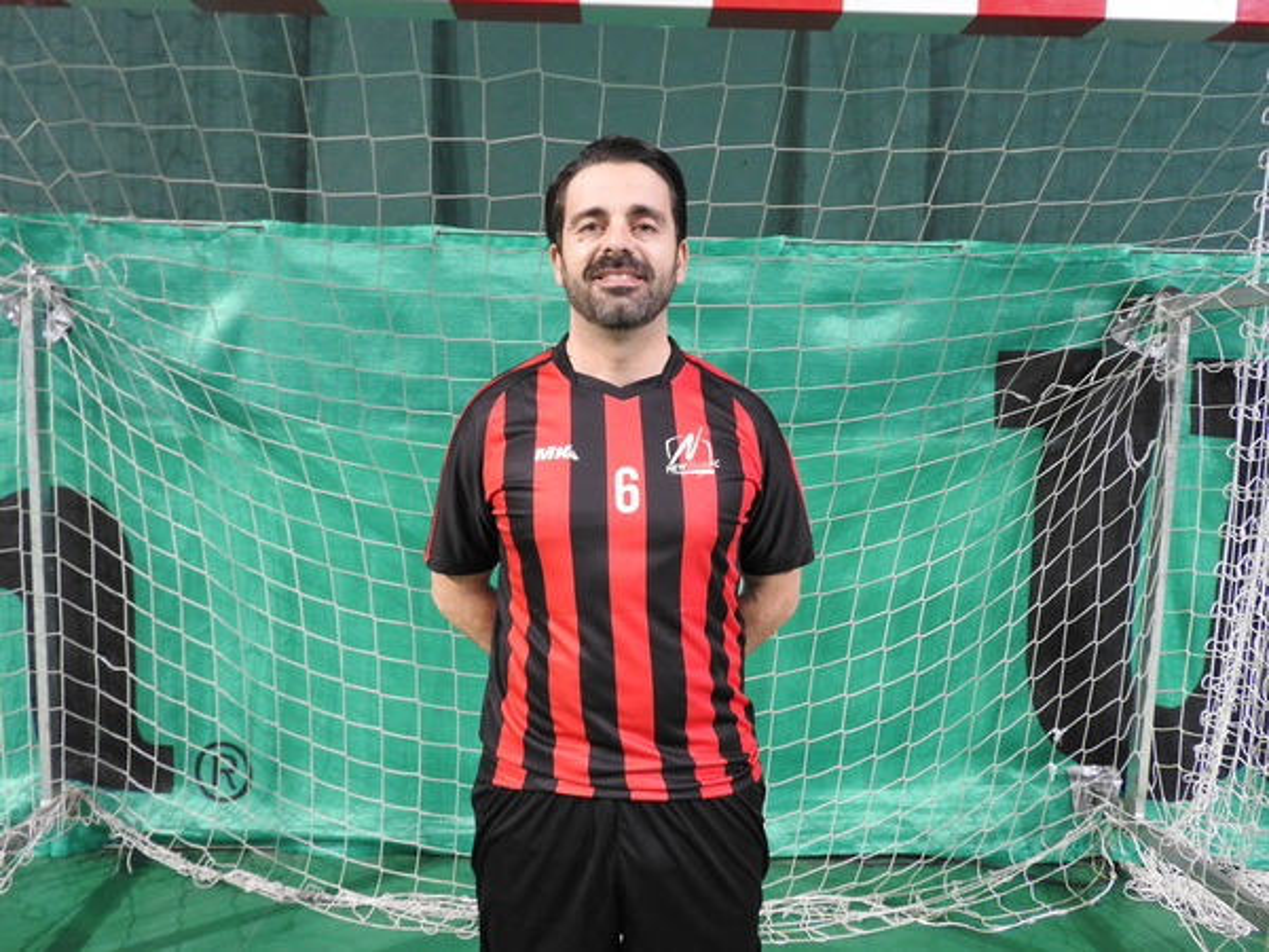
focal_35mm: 24
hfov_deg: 71.6
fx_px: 880
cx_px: 634
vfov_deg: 56.8
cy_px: 476
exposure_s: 1/8
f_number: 3.3
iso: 450
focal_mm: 4.3
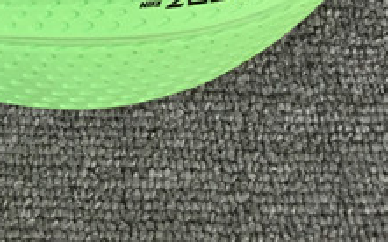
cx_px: -162
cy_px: -339
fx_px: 1417
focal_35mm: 134
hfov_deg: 14.7
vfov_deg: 8.8
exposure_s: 1/235
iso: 25
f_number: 2.4
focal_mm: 3.3
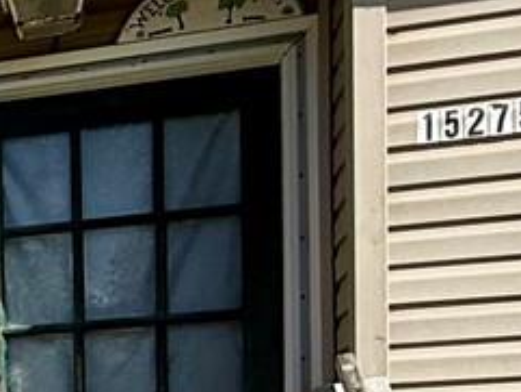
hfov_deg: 16.9
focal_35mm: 93
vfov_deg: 14.9
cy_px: 565
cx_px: -456
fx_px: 1400
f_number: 2.2
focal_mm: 2.22
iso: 50
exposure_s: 1/3460
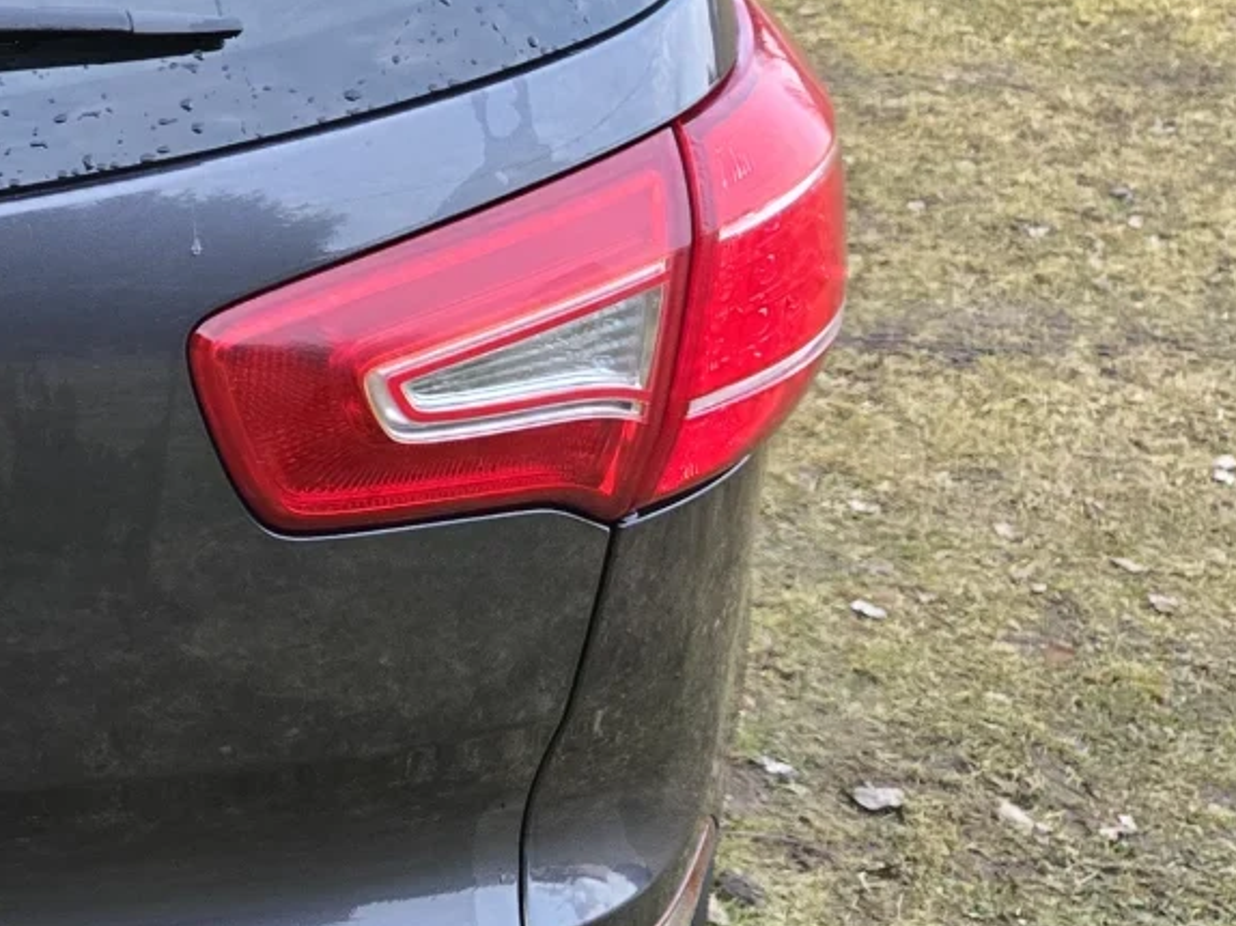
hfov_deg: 21.3
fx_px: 2748
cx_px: -631
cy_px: 454
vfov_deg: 19.1
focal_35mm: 77
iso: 200
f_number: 1.8
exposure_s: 1/180
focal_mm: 5.4
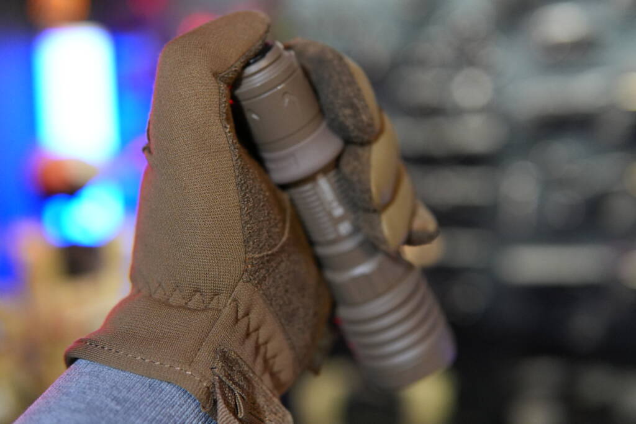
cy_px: 212
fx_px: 795
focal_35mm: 45
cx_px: 318
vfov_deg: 29.9
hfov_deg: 43.6
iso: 2500
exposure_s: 1/160
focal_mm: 30
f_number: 2
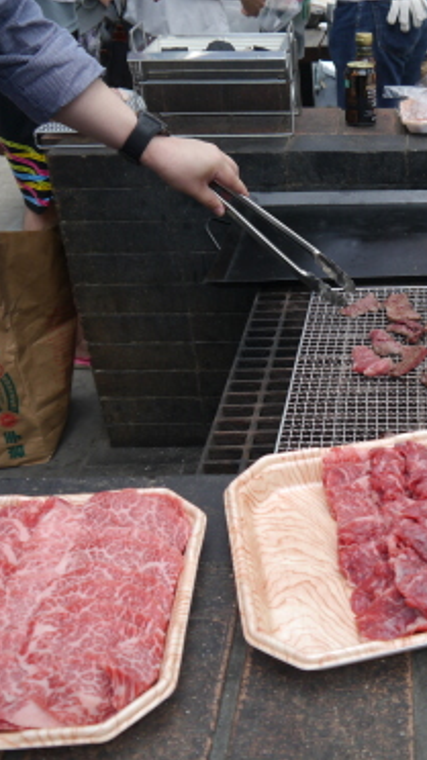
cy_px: 381
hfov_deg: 27.4
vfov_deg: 49.4
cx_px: 425
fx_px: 826
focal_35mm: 41
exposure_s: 1/400
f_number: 4.5
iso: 160
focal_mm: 14
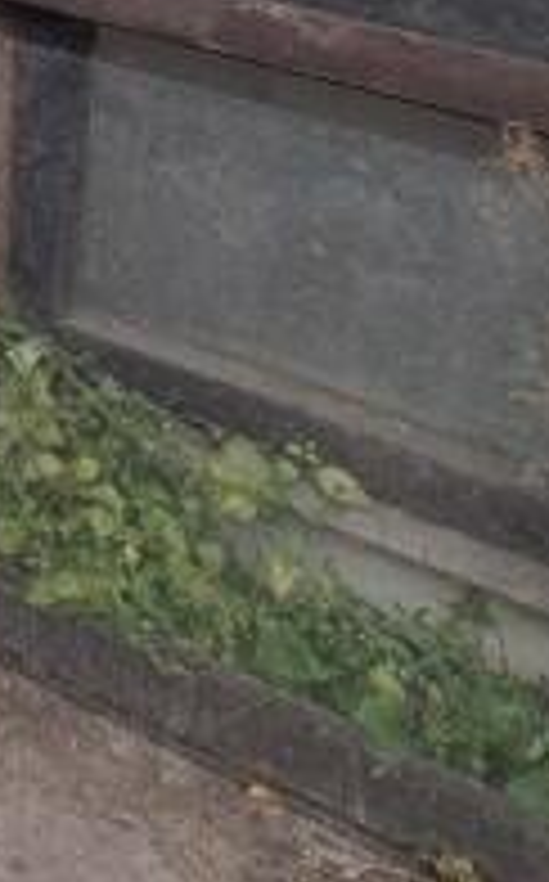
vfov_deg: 22.0
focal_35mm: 72
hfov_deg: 12.7
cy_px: -549
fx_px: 1729
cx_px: -860
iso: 50
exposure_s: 1/992
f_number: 2.2
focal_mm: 2.2
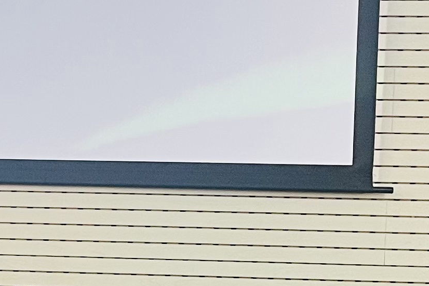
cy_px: 276
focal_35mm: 132
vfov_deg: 10.3
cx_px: -250
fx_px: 1573
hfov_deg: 14.3
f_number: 1.6
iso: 125
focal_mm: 5.1
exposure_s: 1/60
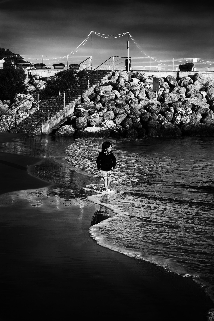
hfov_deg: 25.5
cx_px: 107
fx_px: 473
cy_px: 160
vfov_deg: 37.5
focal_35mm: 53
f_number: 5.6
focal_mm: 35
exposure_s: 1/680
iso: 200
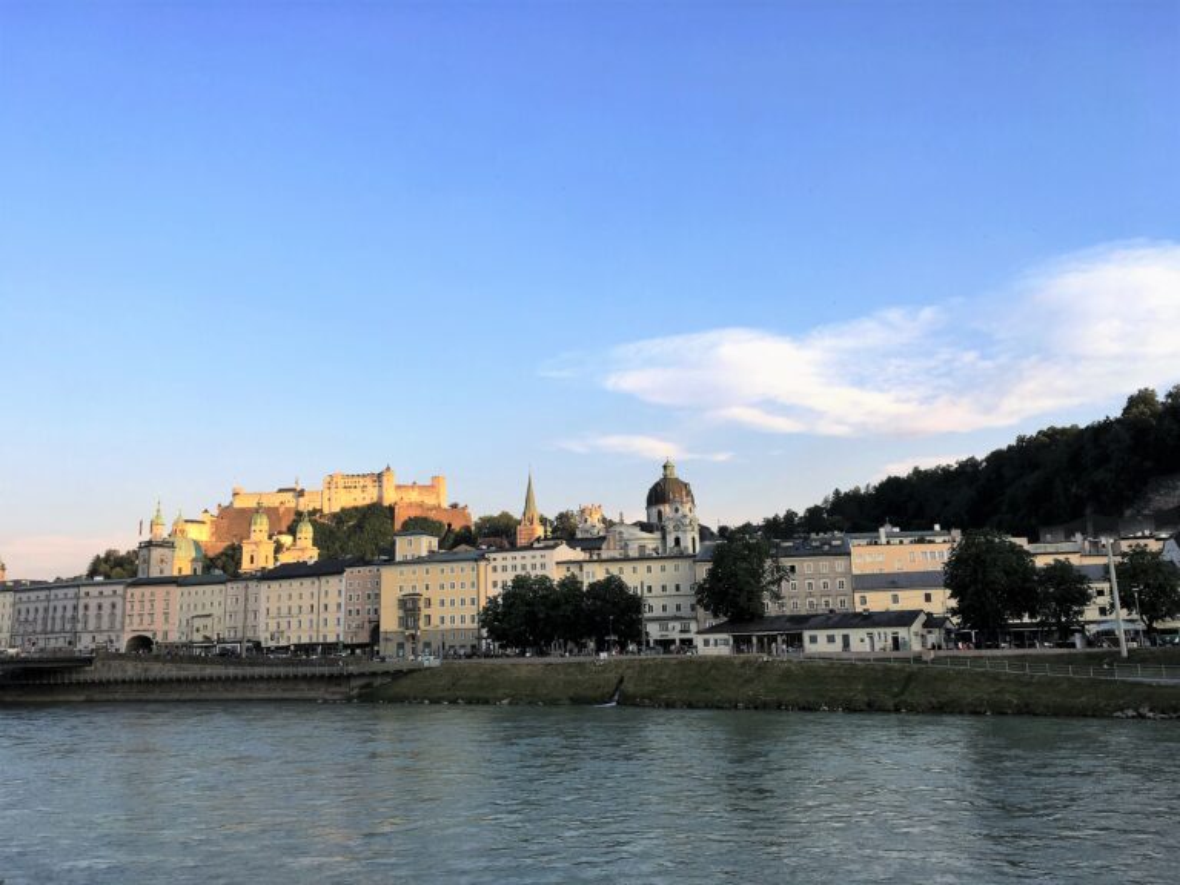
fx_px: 989
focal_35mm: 29
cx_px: 590
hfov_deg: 61.7
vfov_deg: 48.2
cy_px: 442
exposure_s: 1/394
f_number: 2.2
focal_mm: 4.15
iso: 25
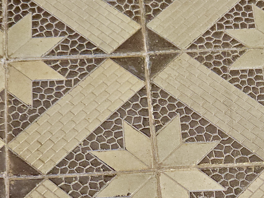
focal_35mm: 162
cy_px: 160
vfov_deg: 9.1
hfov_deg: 12.2
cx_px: 199
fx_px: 1235
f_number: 2.4
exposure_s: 1/33.3
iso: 250
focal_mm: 7.9
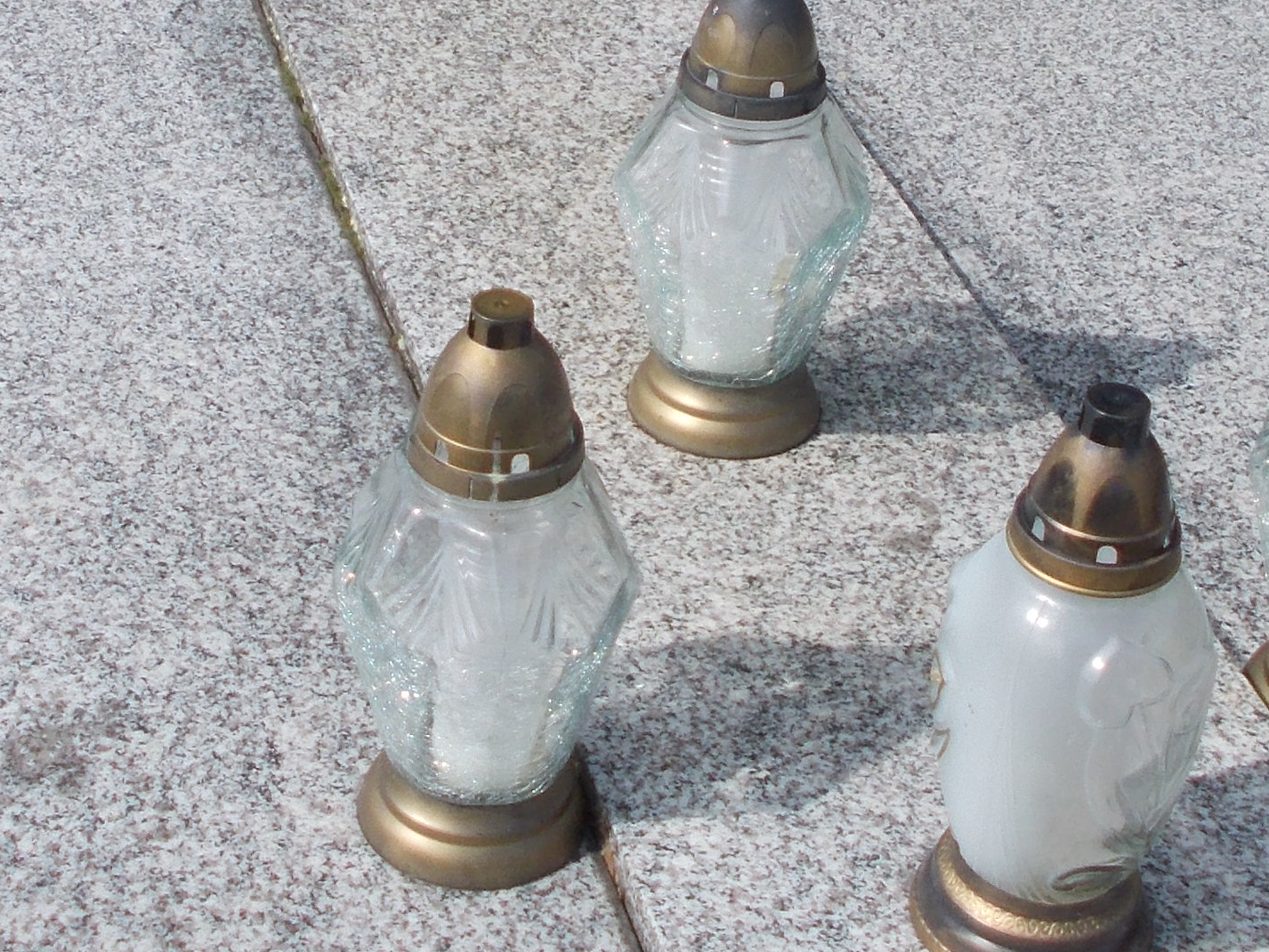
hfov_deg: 23.3
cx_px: 551
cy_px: 112
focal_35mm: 84
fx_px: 3080
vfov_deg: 17.3
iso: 80
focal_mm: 4.6
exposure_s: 1/1000
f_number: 3.2
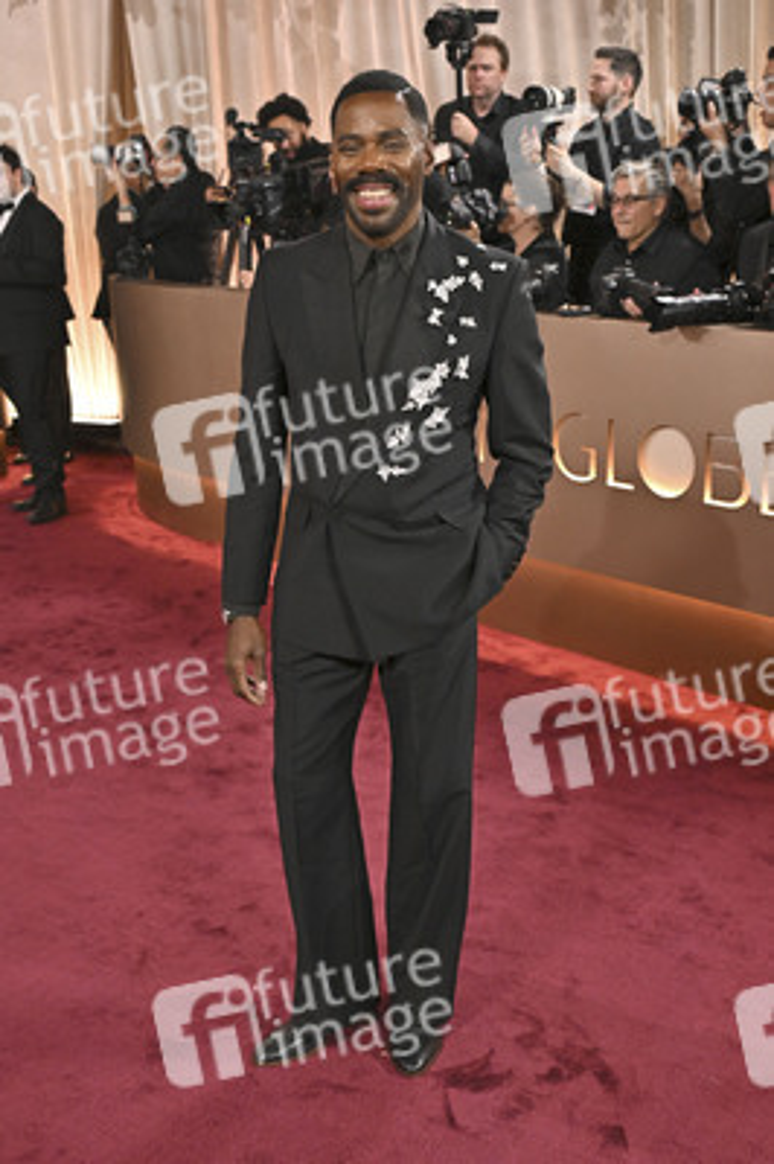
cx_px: 387
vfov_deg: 48.5
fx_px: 1292
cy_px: 582
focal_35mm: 40
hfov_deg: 33.3
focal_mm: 40
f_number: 5
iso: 2500
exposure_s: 1/320
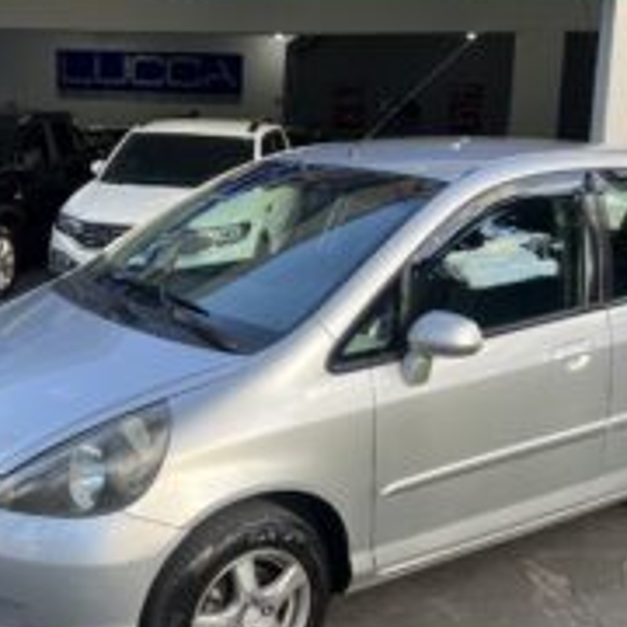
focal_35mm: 46
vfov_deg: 36.8
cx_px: 251
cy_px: 307
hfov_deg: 36.7
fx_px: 943
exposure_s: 1/359
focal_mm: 5.7
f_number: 1.5
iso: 50
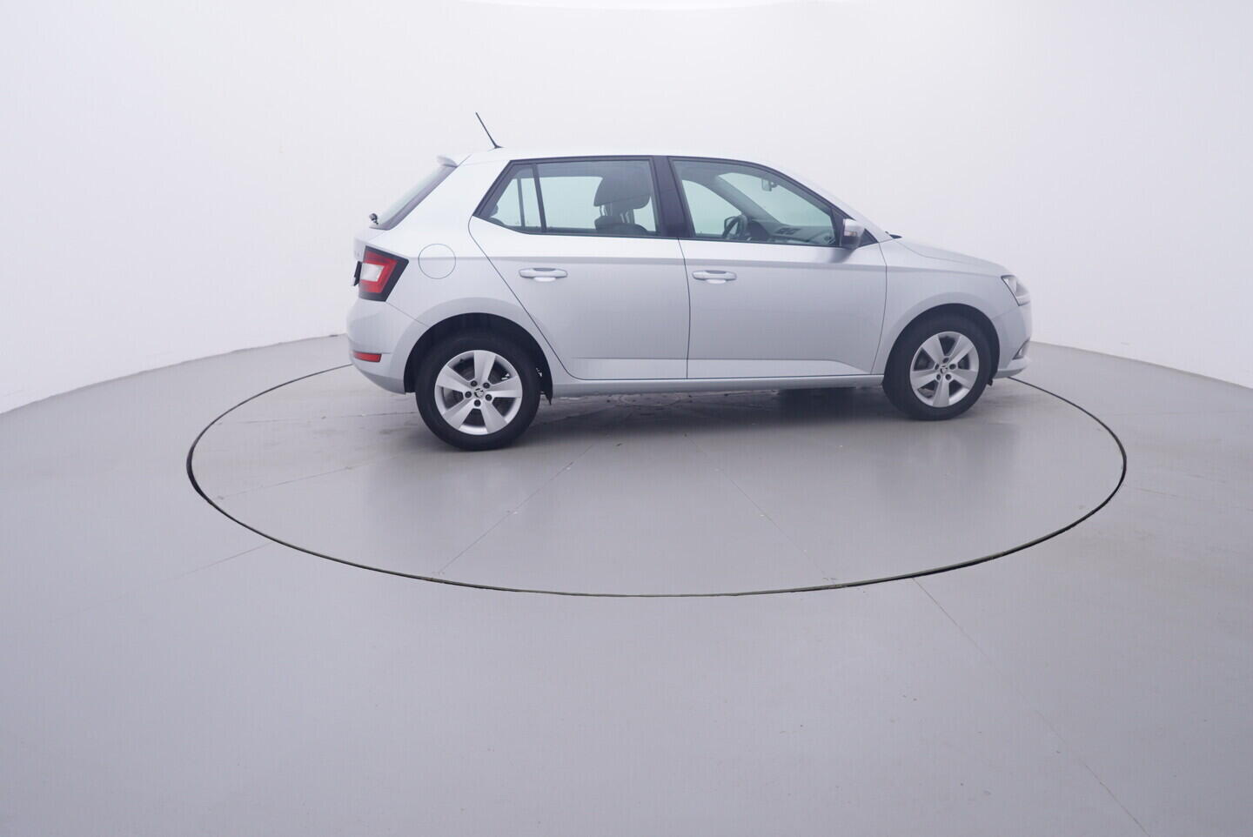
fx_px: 784
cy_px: 418
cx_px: 626
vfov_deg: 56.2
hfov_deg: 77.3
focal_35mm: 22
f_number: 5
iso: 200
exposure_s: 1/80
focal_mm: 15
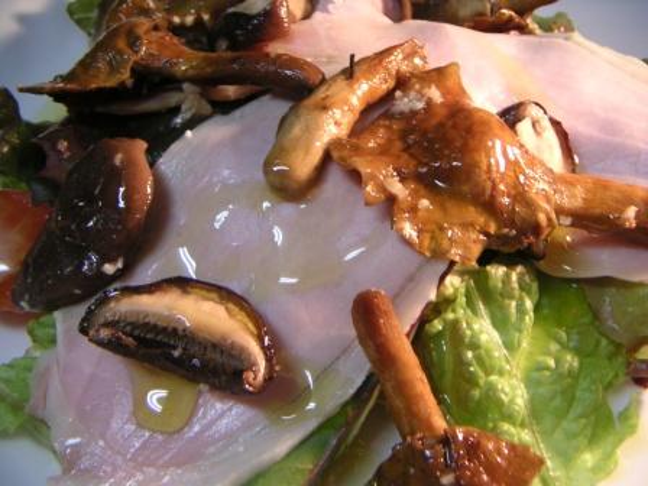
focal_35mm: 40
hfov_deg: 46.8
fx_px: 749
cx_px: 324
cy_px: 243
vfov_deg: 36.0
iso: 100
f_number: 2.9
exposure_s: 1/15
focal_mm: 5.3
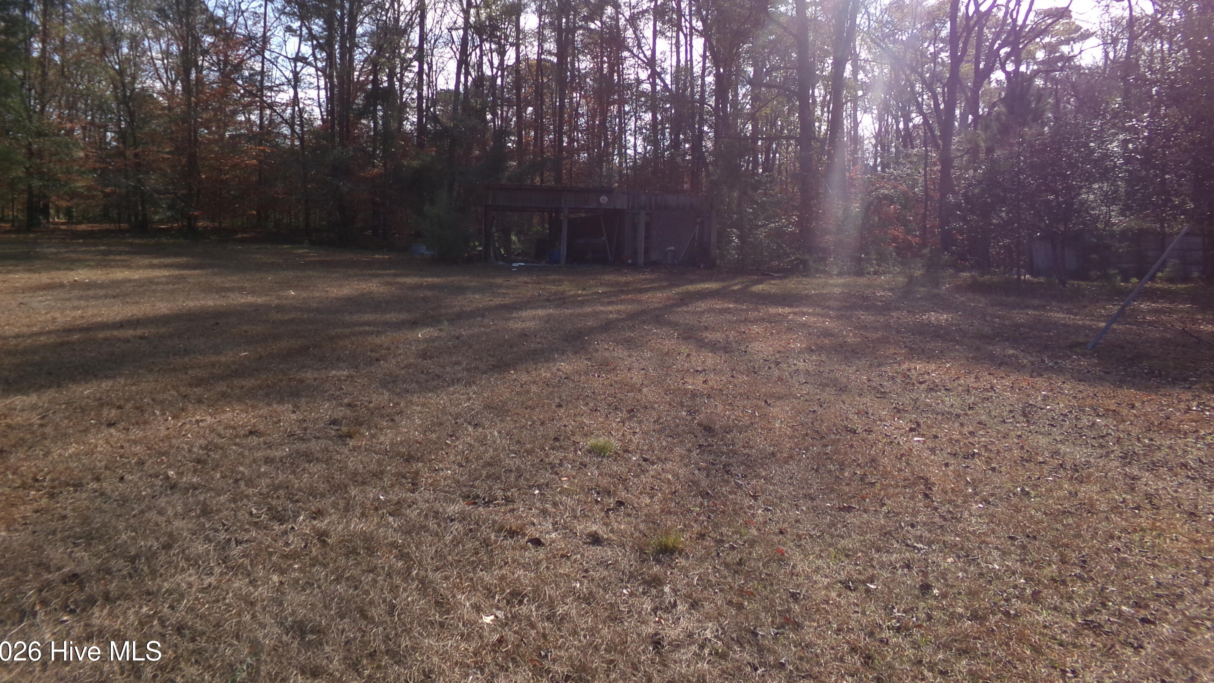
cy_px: 224
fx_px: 869
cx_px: 588
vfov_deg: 42.3
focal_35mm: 27
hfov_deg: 69.8
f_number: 3.7
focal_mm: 4.3
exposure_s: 1/480
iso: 100
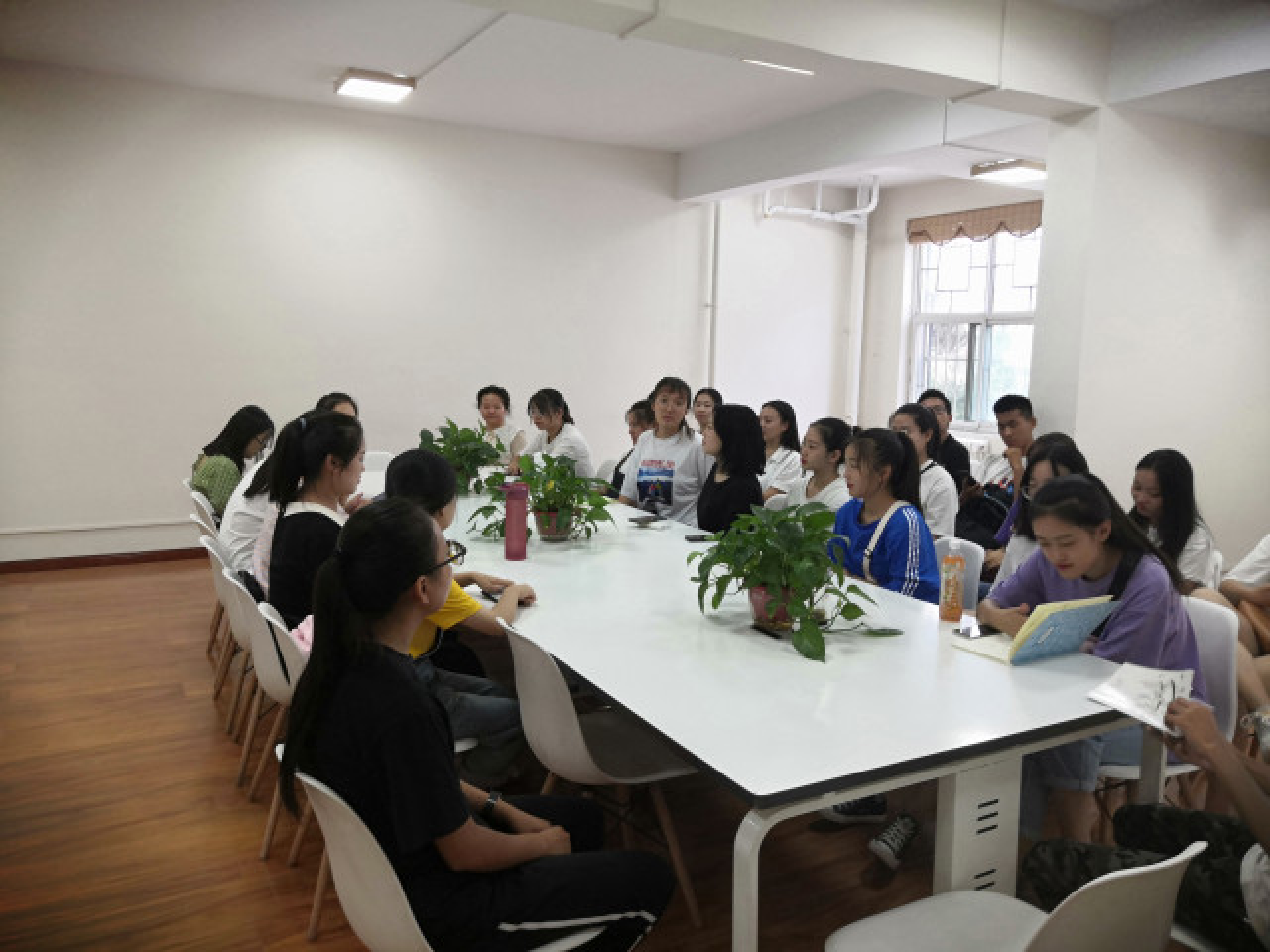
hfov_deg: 65.3
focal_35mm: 27
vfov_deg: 51.4
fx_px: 991
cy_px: 476
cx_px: 635
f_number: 1.8
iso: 160
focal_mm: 3.95
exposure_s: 1/50
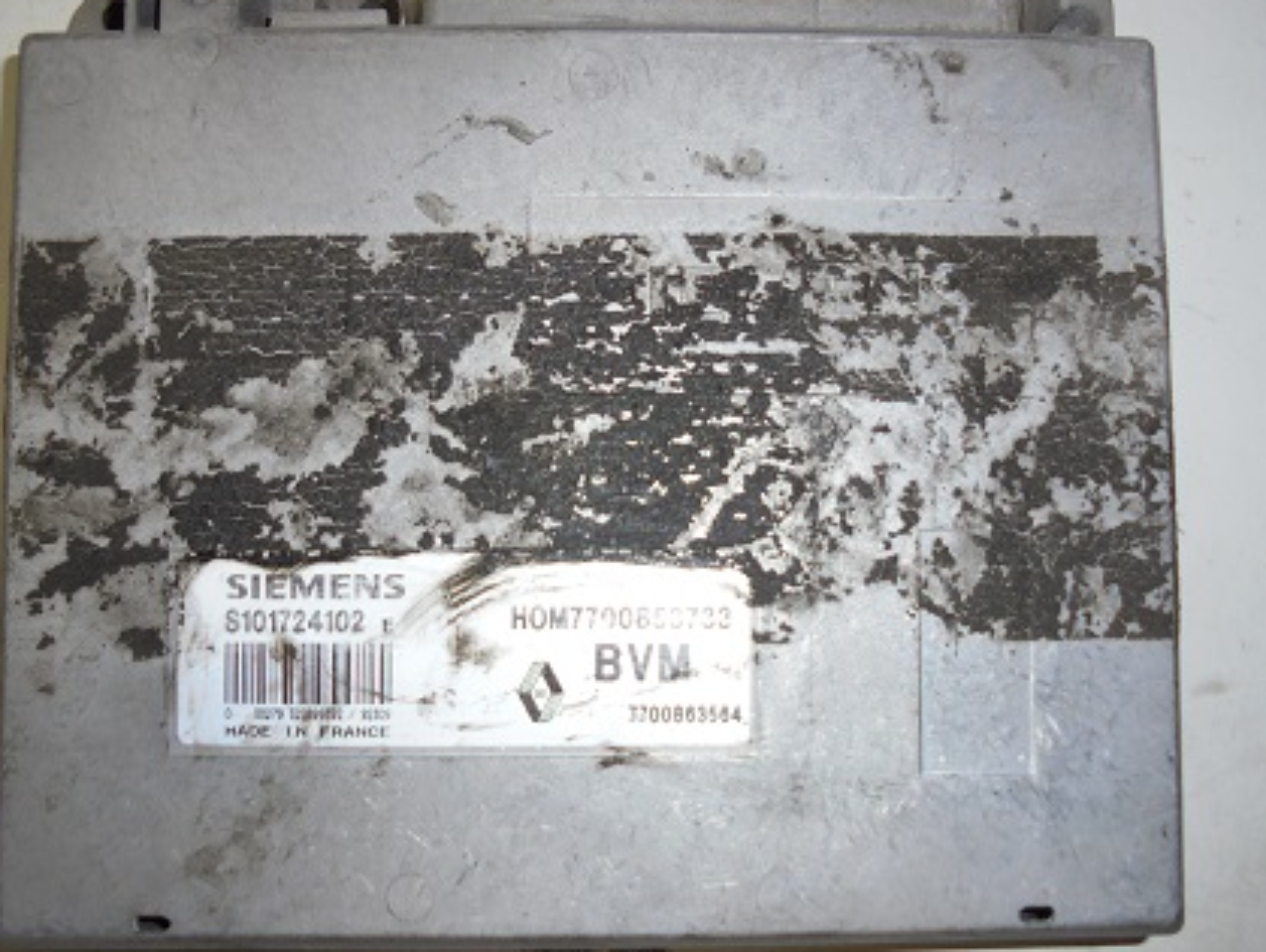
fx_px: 1135
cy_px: 473
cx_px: 613
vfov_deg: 45.5
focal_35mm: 31
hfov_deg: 58.3
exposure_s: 1/30
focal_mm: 4.6
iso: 100
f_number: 3.5
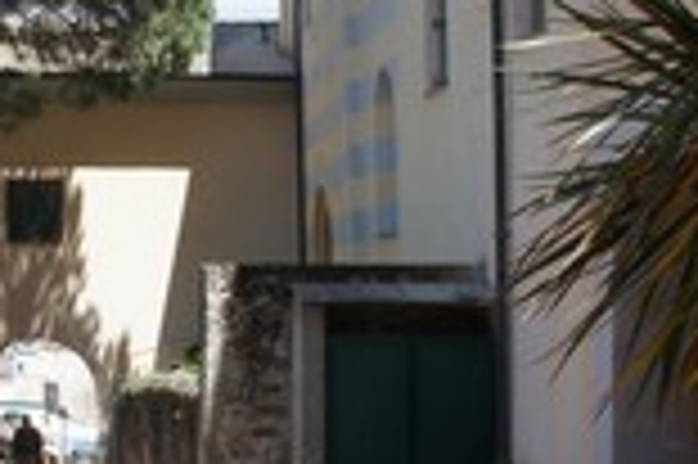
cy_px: 297
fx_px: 1549
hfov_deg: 25.2
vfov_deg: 17.0
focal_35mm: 80
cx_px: 212
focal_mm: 18
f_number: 7.1
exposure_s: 1/250
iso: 200
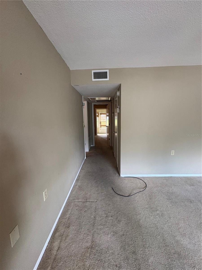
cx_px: 101
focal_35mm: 14
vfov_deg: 102.1
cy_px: 135
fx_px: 109
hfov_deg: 85.7
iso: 200
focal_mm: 2.22
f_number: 2.2
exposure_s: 1/60
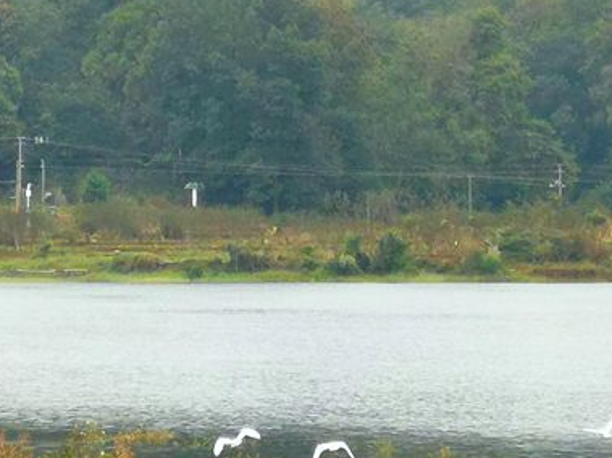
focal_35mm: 321
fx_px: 5673
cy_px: 269
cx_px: 444
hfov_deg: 6.2
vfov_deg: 4.6
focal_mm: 7.48
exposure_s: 1/120
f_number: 2.4
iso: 80
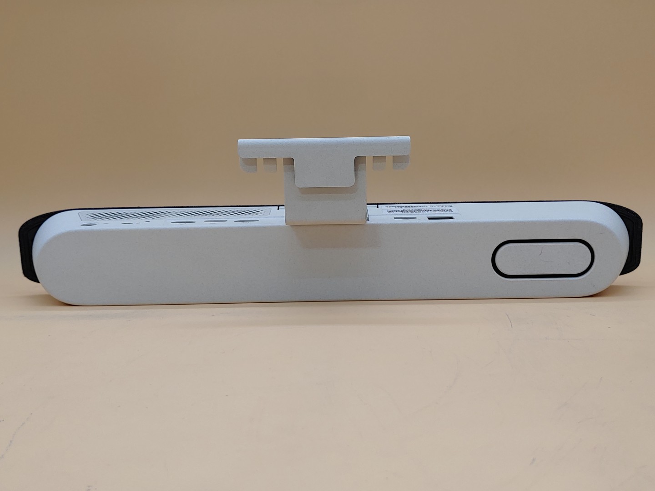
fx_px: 738
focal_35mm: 39
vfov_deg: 36.8
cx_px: 328
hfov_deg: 47.9
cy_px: 246
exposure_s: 1/143
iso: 50
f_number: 1.8
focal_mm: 4.36
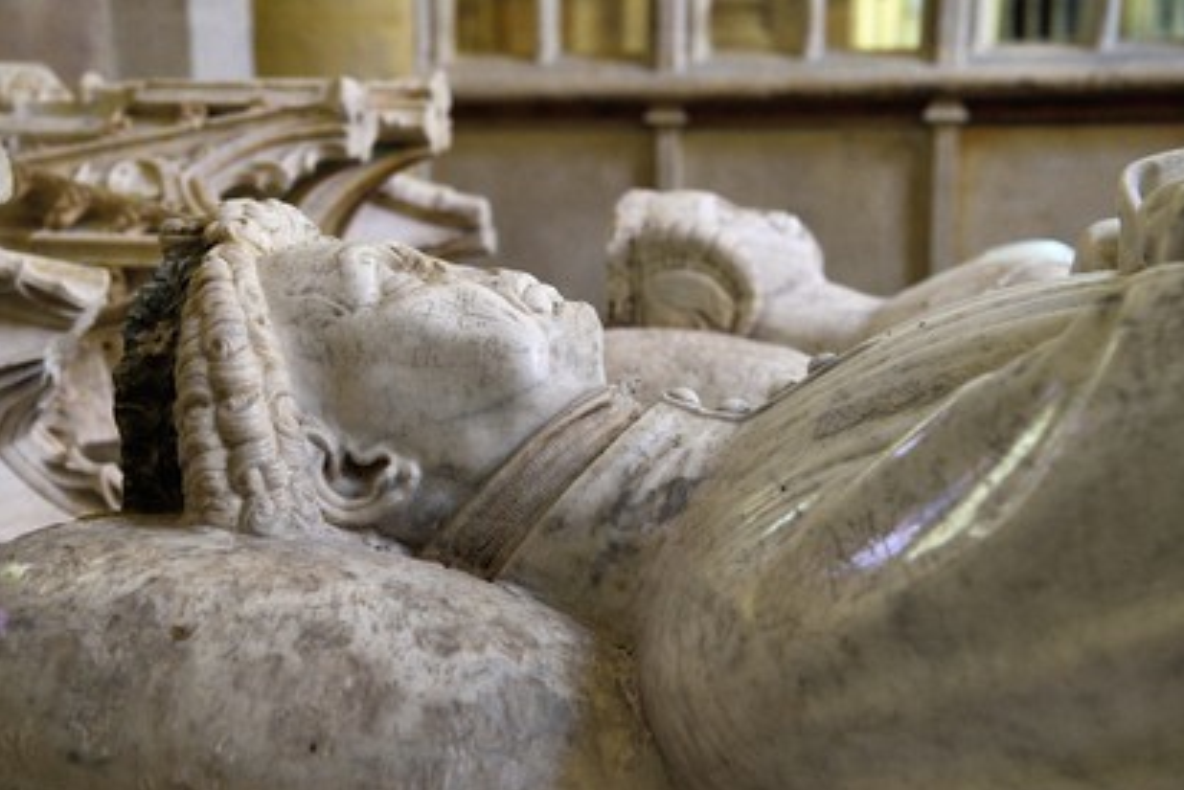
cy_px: 399
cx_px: 601
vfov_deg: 25.5
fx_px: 1744
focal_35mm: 53
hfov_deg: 37.5
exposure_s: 1/25
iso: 1600
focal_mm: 52
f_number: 5.6
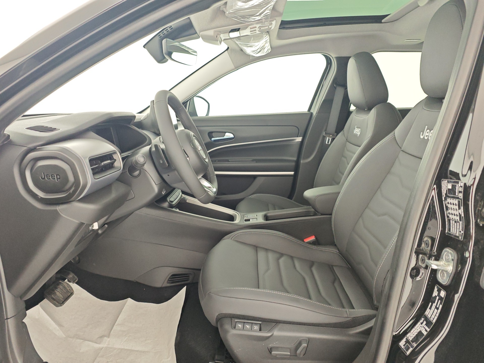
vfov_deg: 58.9
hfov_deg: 73.9
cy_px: 182
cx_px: 242
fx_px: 322
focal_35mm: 23
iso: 252
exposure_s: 1/100
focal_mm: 6.55
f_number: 1.6
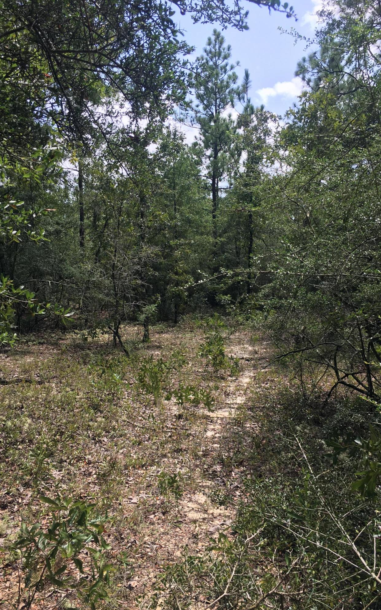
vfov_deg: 61.2
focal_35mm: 31
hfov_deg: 40.6
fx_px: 515
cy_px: 306
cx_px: 196
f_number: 2.2
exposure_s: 1/668
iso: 25
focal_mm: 4.15
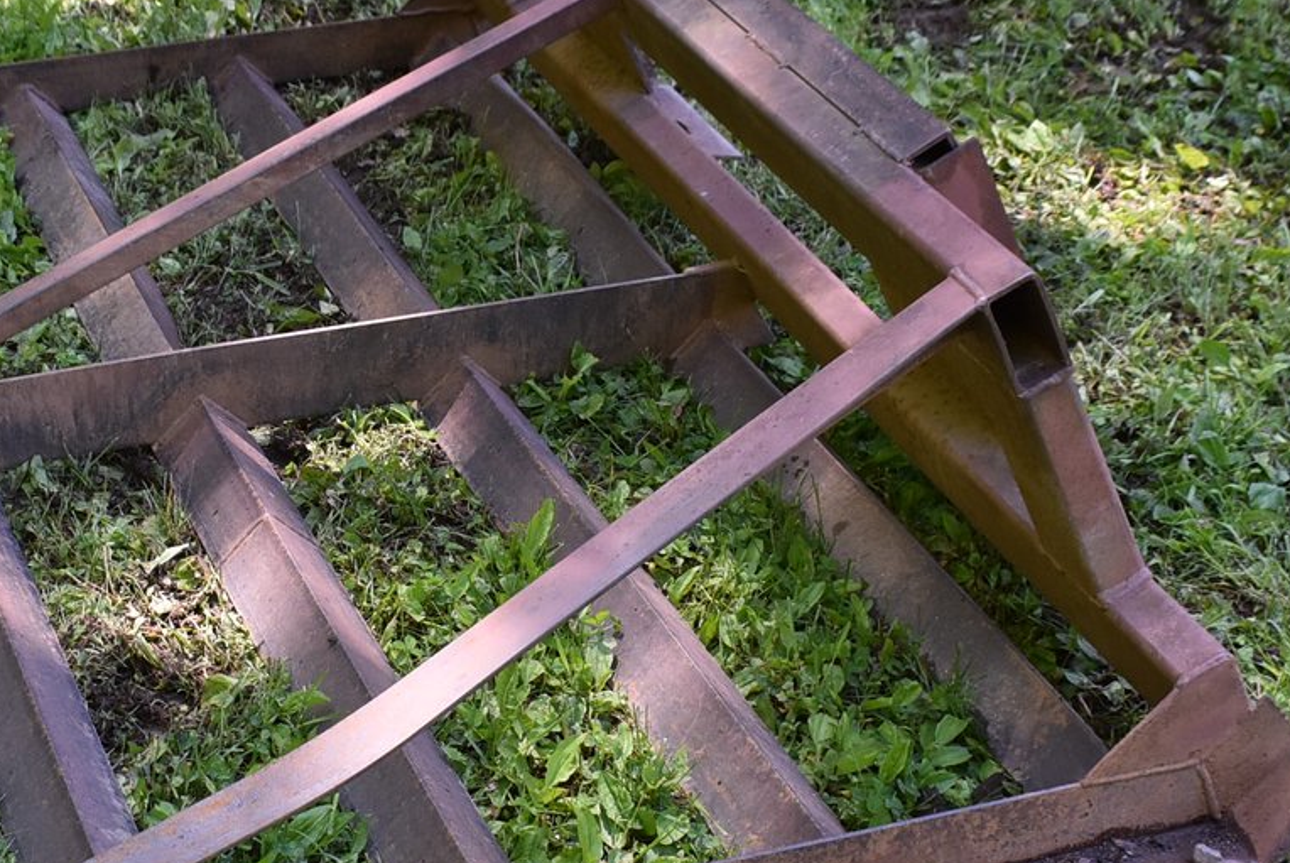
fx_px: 2869
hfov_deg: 25.2
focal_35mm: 80
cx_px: 449
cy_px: 494
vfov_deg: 17.1
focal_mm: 24
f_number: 5.6
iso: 400
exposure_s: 1/250
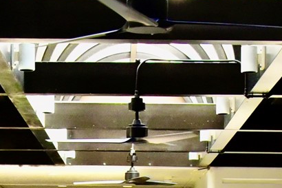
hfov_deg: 12.9
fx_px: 1245
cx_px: 120
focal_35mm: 159
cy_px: 447
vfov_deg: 8.0
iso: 4000
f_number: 7.1
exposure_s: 1/200
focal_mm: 30
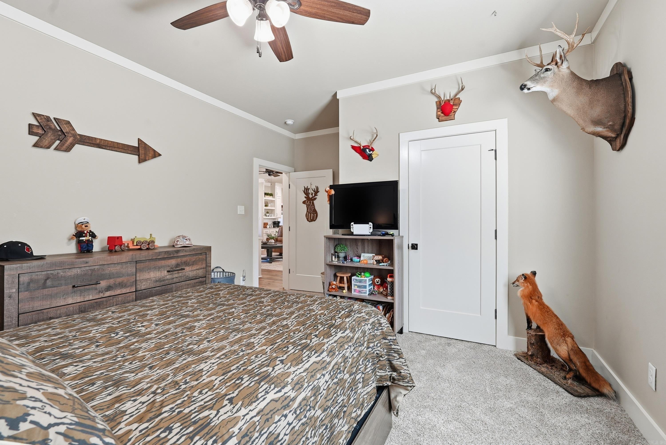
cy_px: 222
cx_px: 333
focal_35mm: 16
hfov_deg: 96.7
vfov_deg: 73.8
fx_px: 296
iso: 250
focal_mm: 16
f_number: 9
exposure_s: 1/30
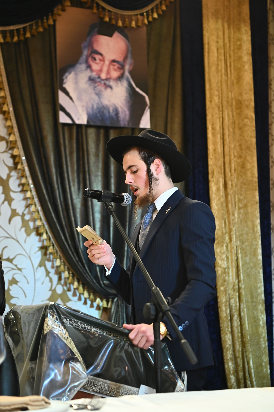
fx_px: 800
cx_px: 137
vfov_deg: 28.9
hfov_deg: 19.4
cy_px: 206
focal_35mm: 70
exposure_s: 1/200
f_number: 3.5
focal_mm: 70
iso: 2500
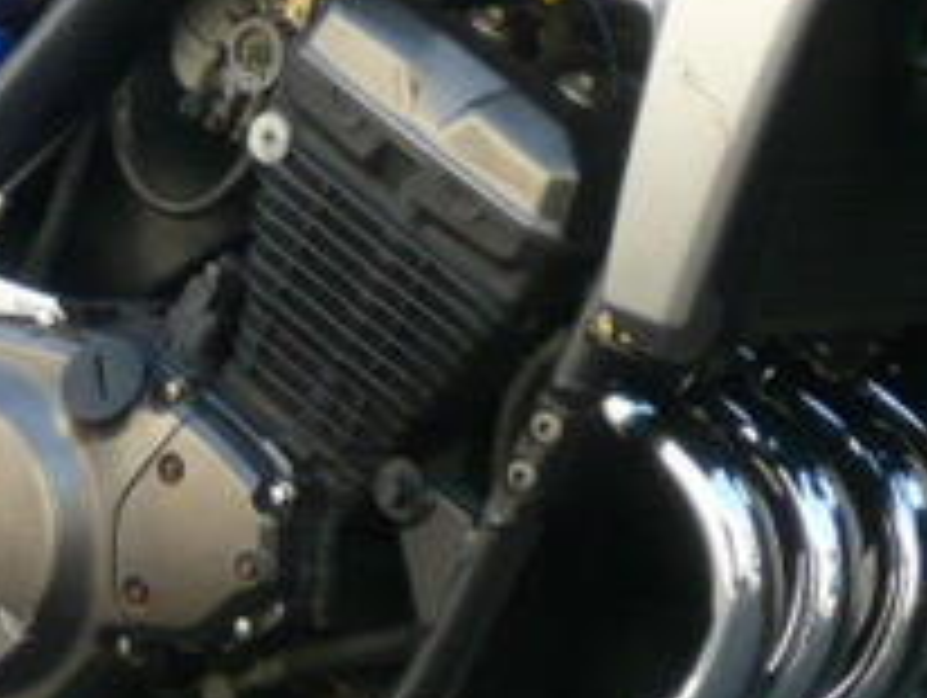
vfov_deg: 5.0
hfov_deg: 6.7
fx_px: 7909
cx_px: -248
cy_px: 293
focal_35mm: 295
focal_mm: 10.3
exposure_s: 1/100
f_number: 4.3
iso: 100
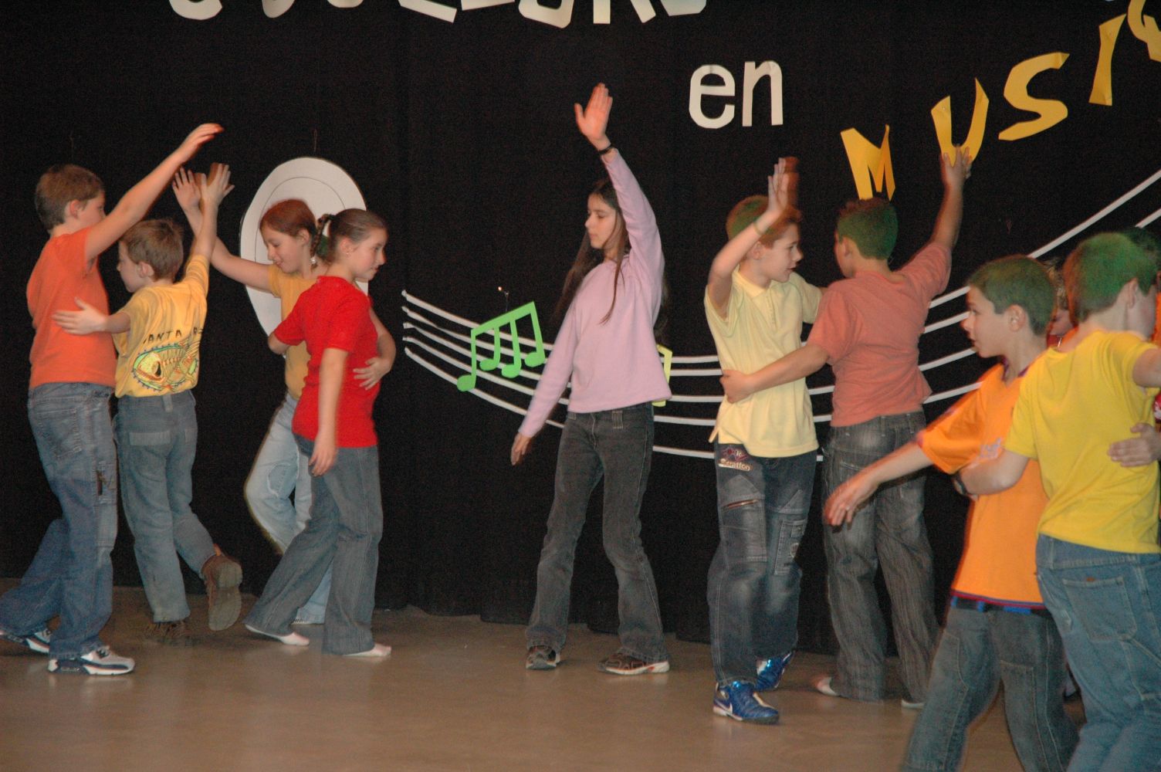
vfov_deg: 13.0
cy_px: 386
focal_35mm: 105
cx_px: 580
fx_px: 3383
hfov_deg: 19.5
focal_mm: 70
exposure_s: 1/60
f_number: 5
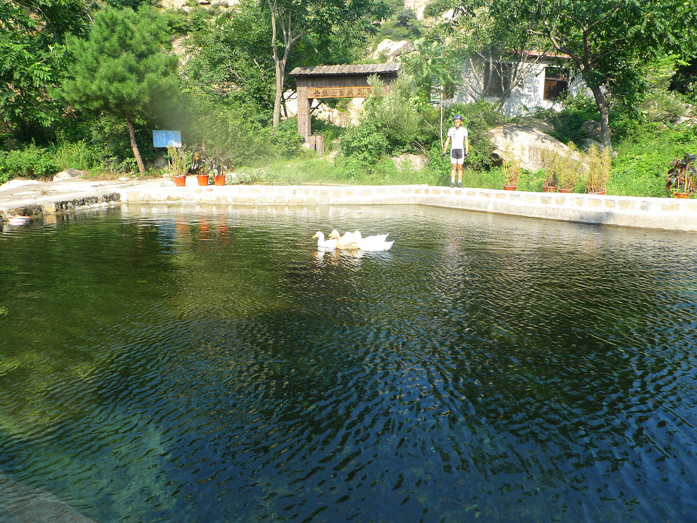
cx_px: 348
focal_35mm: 24
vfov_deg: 56.8
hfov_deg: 71.6
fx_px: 483
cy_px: 262
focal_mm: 5.1
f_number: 4
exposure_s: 1/200
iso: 80
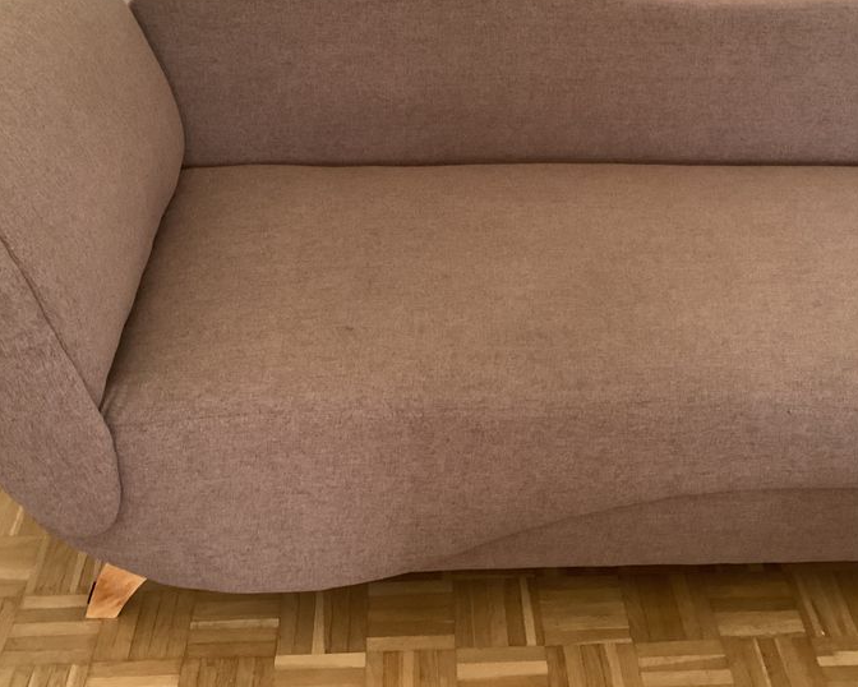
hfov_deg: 41.1
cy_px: 236
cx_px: 470
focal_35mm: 45
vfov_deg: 33.2
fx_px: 1143
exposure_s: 1/33
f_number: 2.4
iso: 320
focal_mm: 3.3
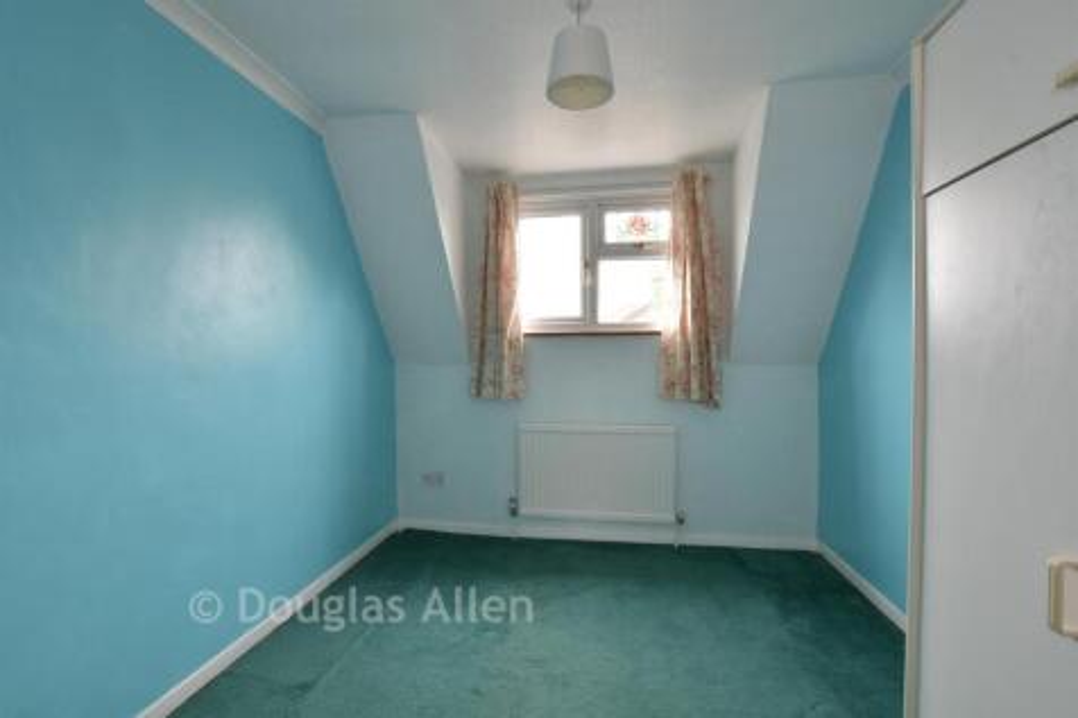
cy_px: 359
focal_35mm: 15
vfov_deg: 77.3
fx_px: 449
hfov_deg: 100.4
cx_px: 539
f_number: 8
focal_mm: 10
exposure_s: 1/2
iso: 125
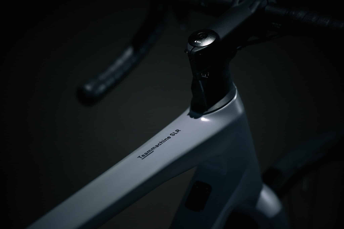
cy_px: 114
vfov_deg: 12.5
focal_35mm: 110
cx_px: 172
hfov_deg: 18.6
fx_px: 1051
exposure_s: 1/80
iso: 320
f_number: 2.8
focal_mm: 110
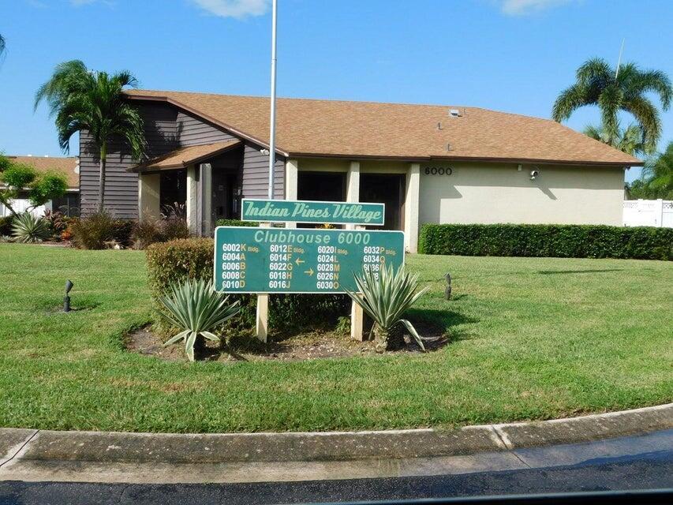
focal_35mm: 36
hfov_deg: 51.3
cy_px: 252
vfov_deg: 39.7
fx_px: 700
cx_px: 336
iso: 125
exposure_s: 1/1500
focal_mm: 6.3
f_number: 3.5
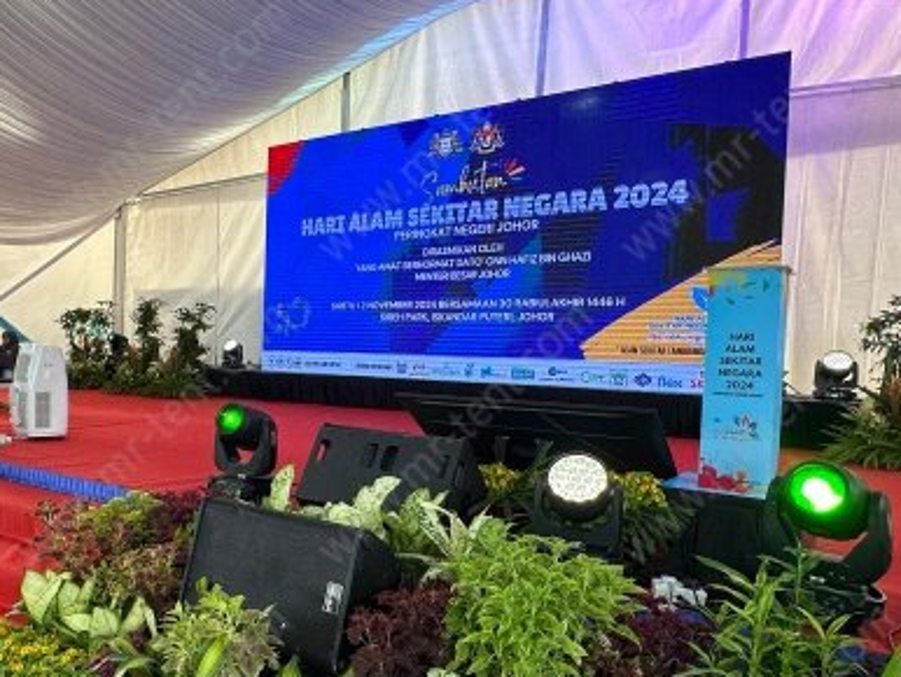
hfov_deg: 60.6
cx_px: 327
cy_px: 376
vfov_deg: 48.2
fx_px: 755
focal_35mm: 29
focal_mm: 2.22
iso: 50
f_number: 2.2
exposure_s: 1/100
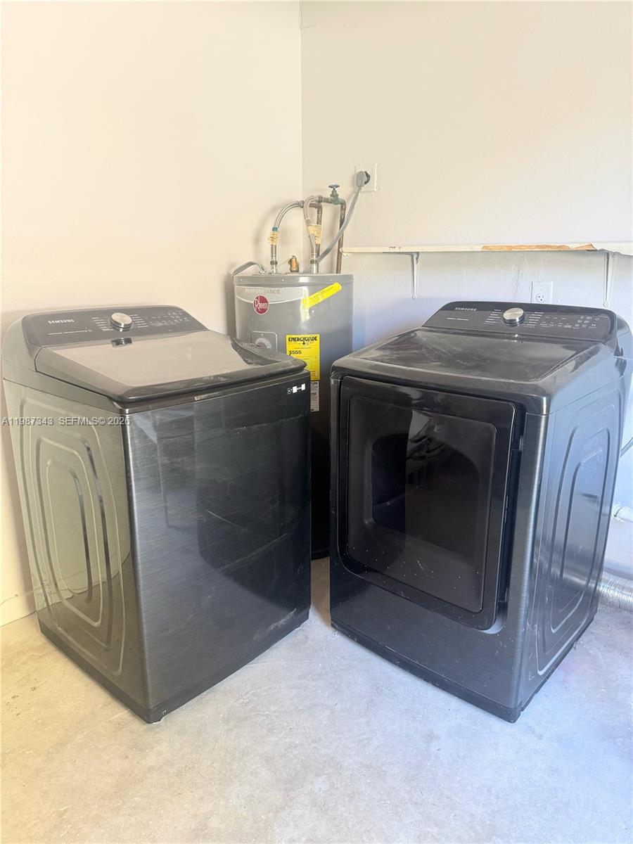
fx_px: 585
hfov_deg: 56.8
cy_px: 422
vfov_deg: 71.6
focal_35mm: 24
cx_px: 316
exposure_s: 1/121
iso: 160
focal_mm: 6.76
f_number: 1.78
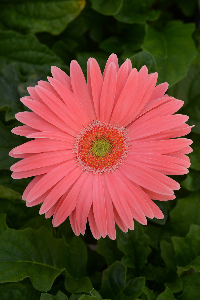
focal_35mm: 105
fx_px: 874
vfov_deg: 19.4
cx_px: 100
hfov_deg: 13.1
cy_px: 150
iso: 200
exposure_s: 1/80
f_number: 11
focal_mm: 105
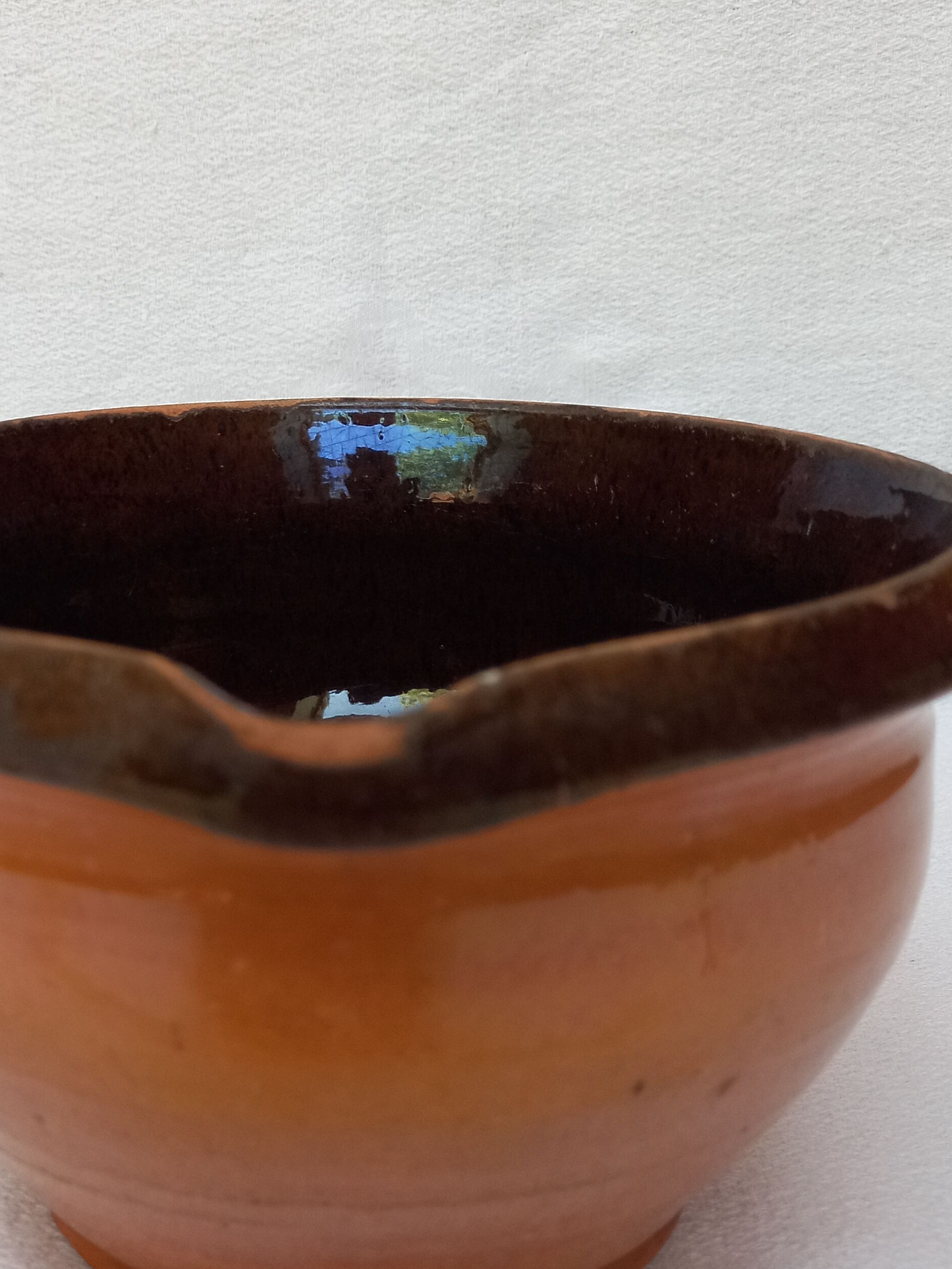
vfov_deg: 46.5
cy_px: 771
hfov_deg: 35.8
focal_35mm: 40
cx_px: 370
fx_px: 1467
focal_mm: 4.6
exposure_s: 1/50
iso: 100
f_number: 2
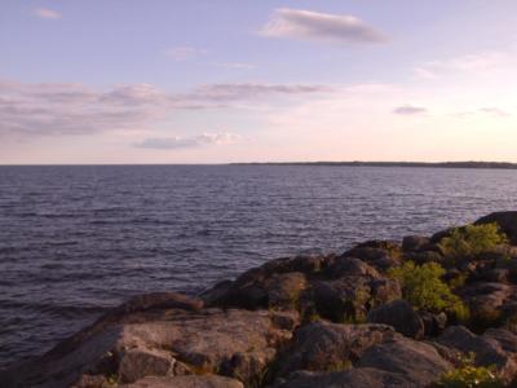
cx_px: 258
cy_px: 194
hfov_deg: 49.0
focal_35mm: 38
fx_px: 568
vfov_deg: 37.7
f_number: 4.3
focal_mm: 6.2
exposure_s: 1/400
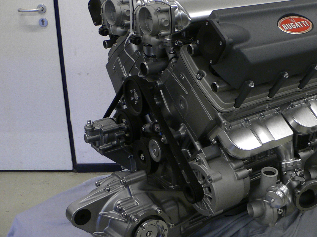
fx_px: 467
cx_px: 225
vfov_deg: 28.5
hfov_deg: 36.9
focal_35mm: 51
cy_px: 107
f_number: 2.8
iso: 100
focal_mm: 4.6
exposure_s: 1/15
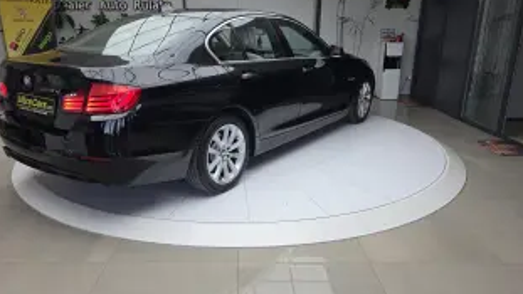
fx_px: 402
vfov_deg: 40.2
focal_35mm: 29
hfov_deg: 66.0
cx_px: 242
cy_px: 148
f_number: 1.7
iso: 16
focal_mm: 6.25
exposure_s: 1/100
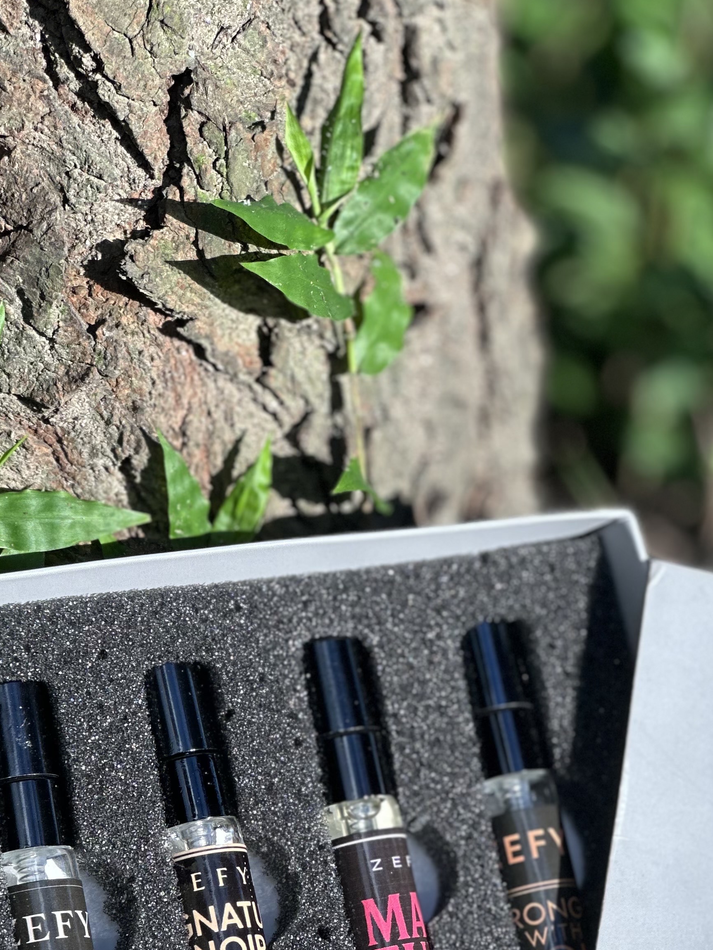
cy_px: 824
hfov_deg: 11.0
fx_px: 3708
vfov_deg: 14.5
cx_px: 287
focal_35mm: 135
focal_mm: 9
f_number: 2.8
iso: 20
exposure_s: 1/129
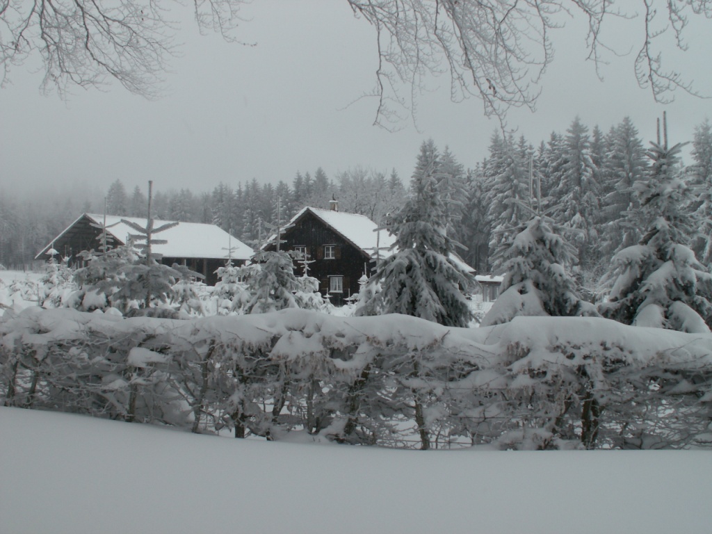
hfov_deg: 52.6
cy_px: 267
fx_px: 720
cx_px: 356
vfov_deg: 40.7
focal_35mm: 35
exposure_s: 1/200
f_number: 6.3
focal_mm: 5.86
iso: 50
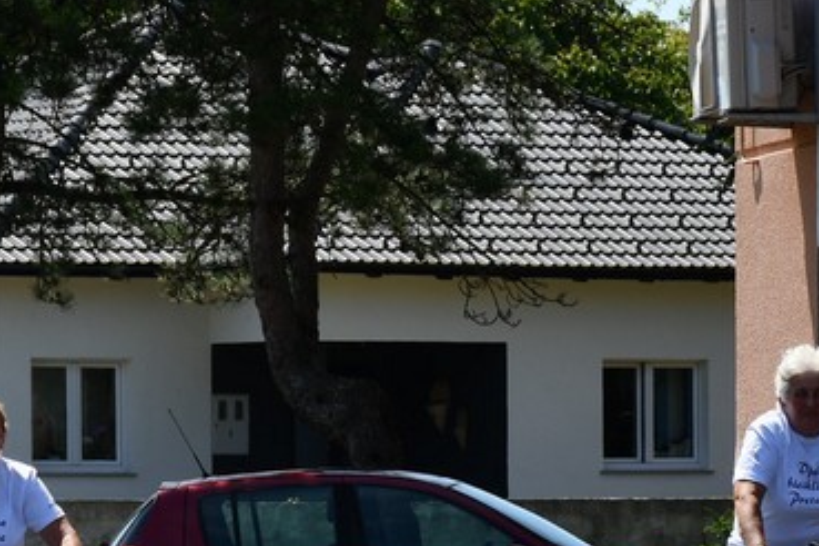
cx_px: 664
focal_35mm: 333
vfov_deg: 4.1
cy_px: 543
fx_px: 7575
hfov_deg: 6.2
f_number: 8
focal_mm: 80
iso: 160
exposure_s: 1/500
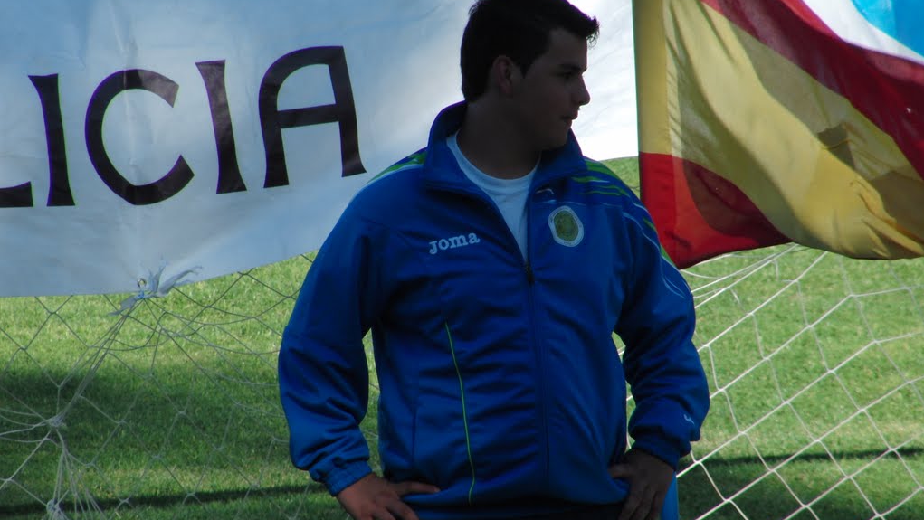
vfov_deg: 2.1
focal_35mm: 568
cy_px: 252
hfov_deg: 3.8
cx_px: 462
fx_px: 13920
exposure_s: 1/320
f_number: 6.3
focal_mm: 92
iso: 100
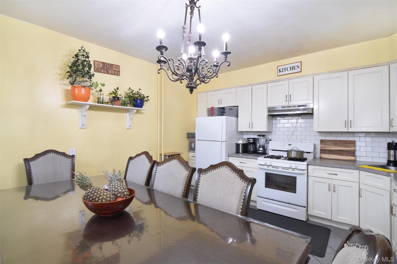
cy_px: 132
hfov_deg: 95.0
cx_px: 198
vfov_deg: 72.0
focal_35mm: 16
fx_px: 182
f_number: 8
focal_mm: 11
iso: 800
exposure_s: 1/15
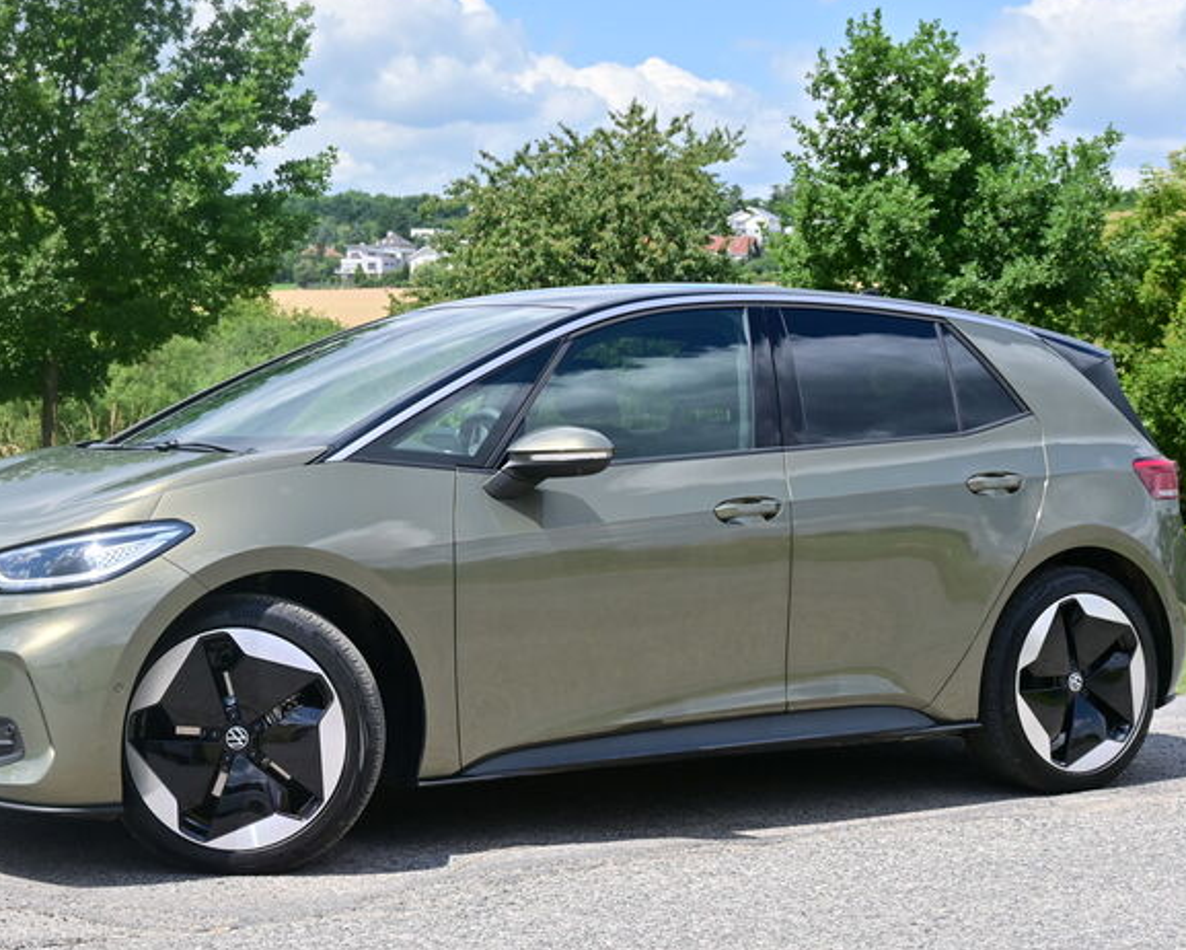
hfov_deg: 28.4
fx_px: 2341
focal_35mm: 67
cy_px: 504
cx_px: 481
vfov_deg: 22.9
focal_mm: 33
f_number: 6.3
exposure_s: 1/1000
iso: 200
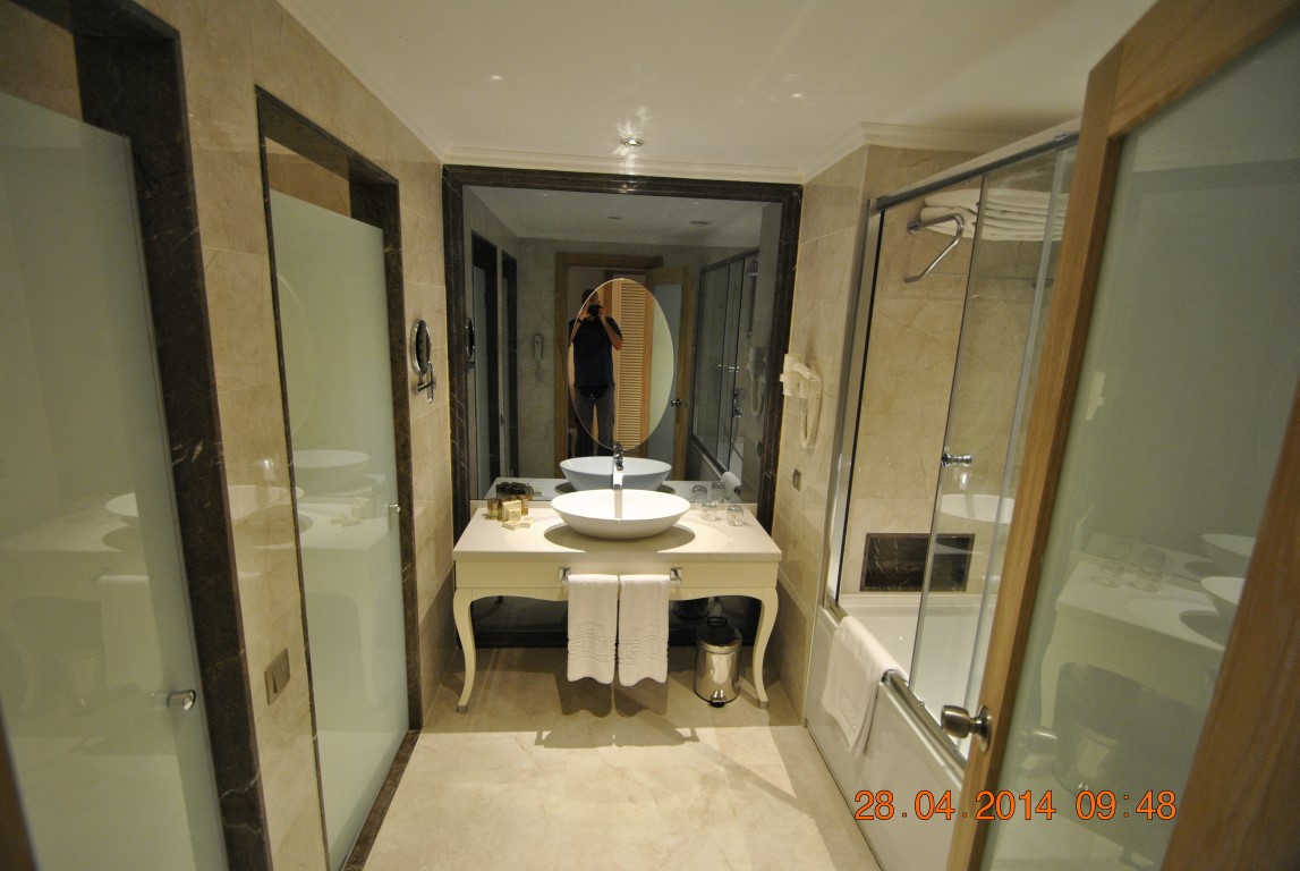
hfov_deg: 100.3
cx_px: 650
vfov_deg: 77.5
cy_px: 436
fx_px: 542
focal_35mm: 15
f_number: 3.5
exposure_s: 1/25
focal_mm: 10
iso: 400
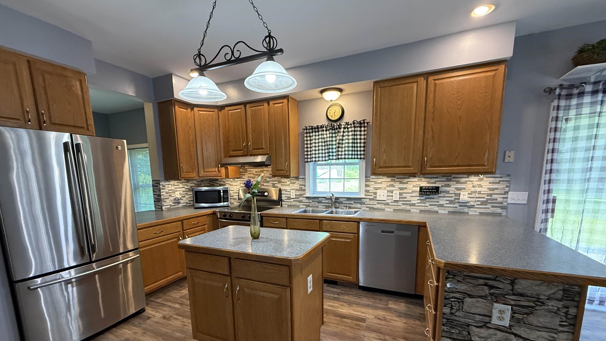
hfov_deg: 99.4
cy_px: 214
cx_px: 296
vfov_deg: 66.0
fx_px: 257
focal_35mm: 16
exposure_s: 1/120
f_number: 2.2
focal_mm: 2.22
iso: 400
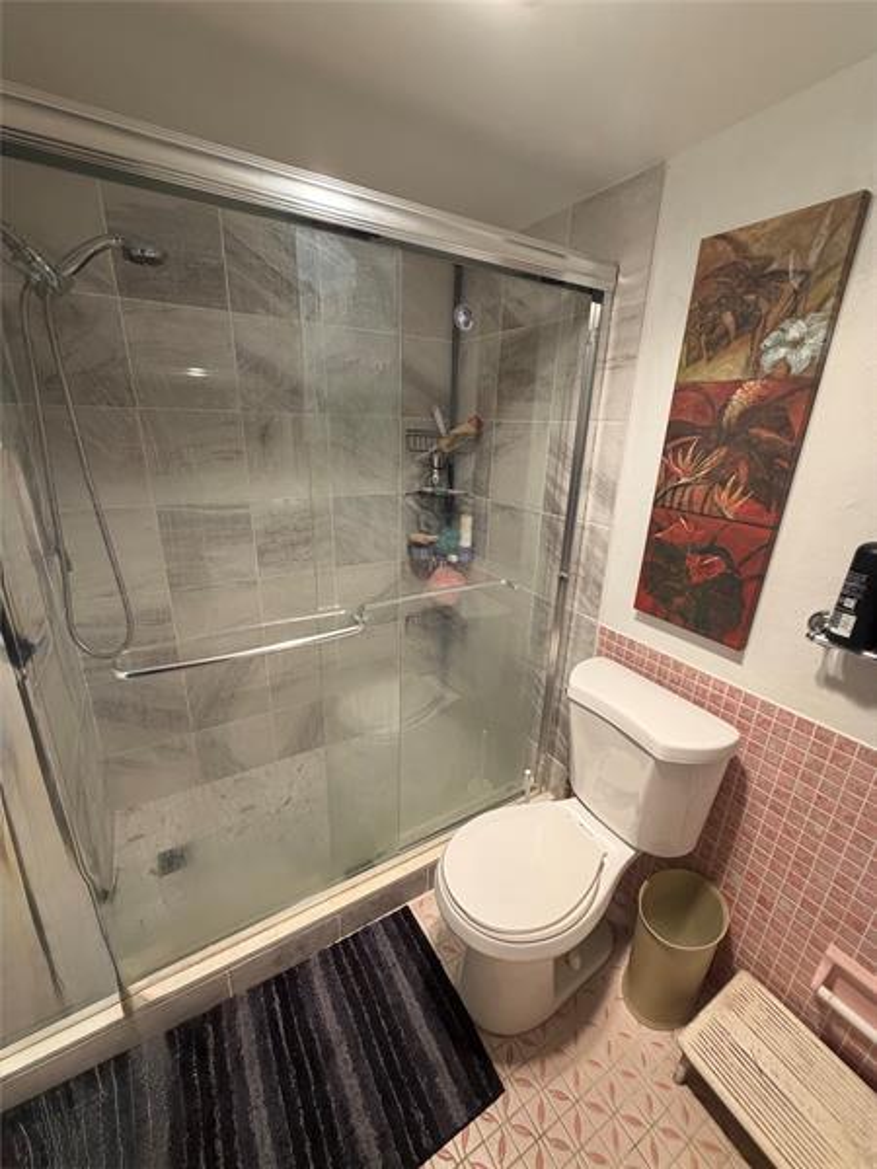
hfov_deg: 85.7
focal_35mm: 14
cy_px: 584
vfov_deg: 102.1
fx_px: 473
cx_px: 438
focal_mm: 2.22
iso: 200
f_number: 2.2
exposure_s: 1/120
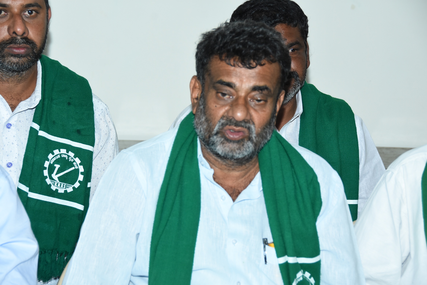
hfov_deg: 18.2
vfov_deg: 12.2
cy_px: 142
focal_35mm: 112
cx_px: 214
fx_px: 1335
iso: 1250
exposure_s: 1/200
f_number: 7.1
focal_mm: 75
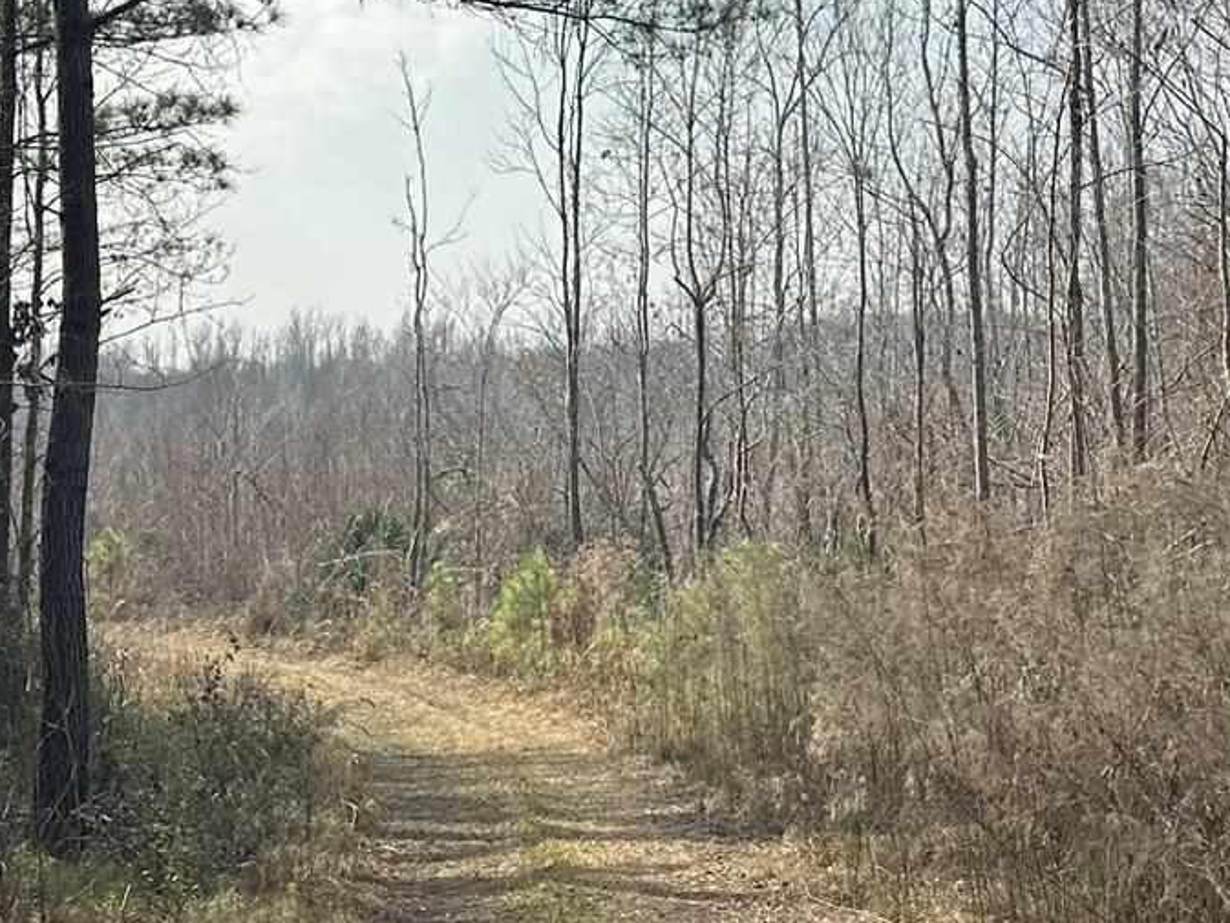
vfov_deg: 20.2
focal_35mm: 73
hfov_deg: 26.7
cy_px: 413
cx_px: 578
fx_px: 2594
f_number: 1.78
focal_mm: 6.86
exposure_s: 1/3861
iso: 80
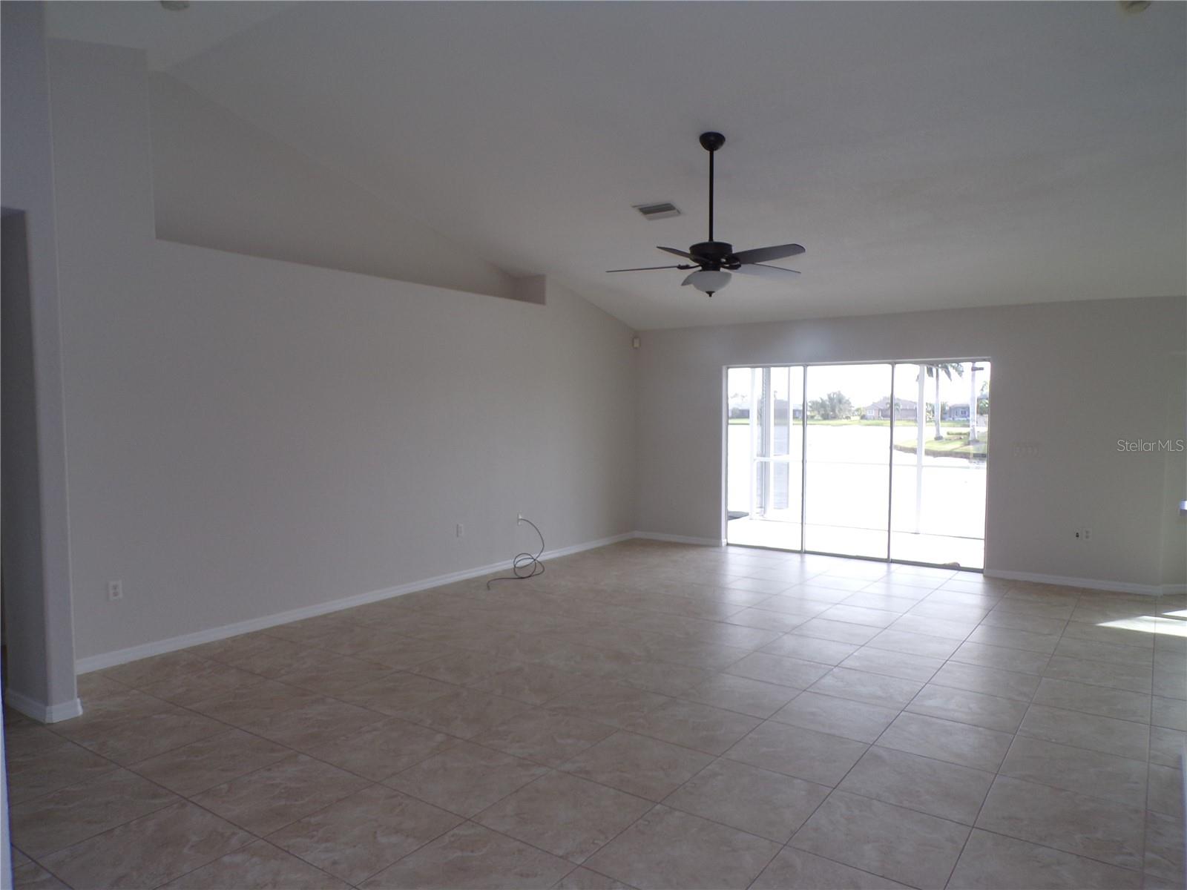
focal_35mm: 24
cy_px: 445
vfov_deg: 56.8
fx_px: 823
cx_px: 594
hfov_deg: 71.6
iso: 80
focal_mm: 4.3
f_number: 4.3
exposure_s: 1/56
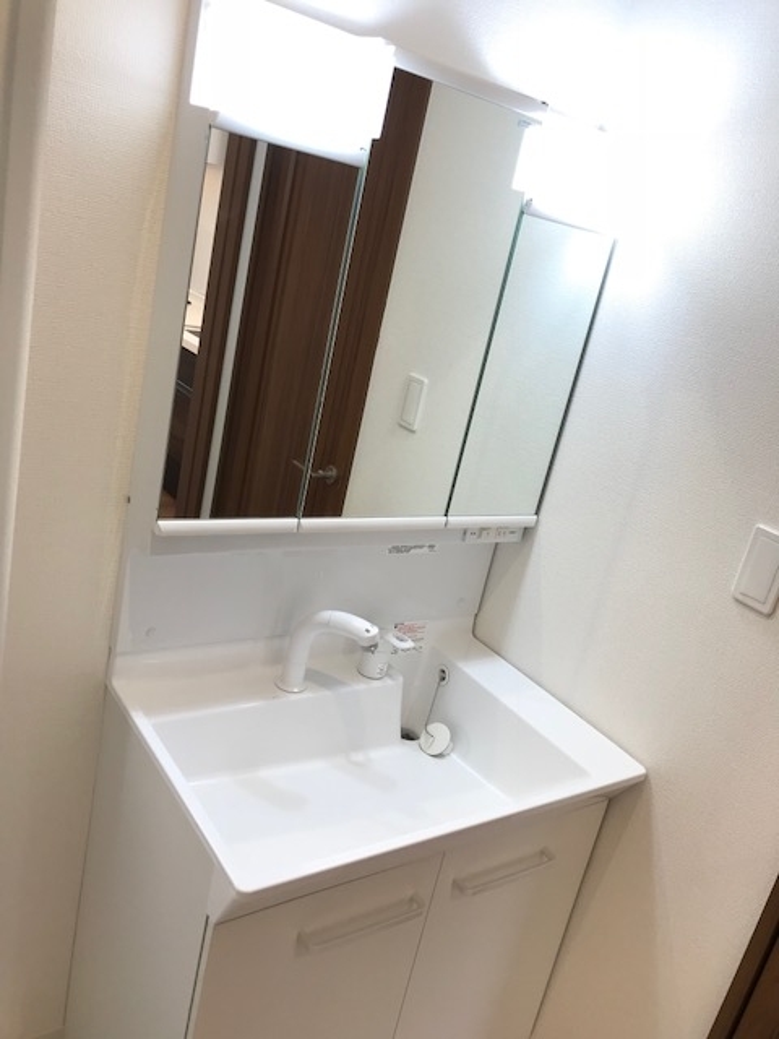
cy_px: 520
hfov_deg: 49.7
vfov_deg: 63.4
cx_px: 390
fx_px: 840
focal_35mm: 28
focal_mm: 3.99
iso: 25
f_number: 1.8
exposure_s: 1/60
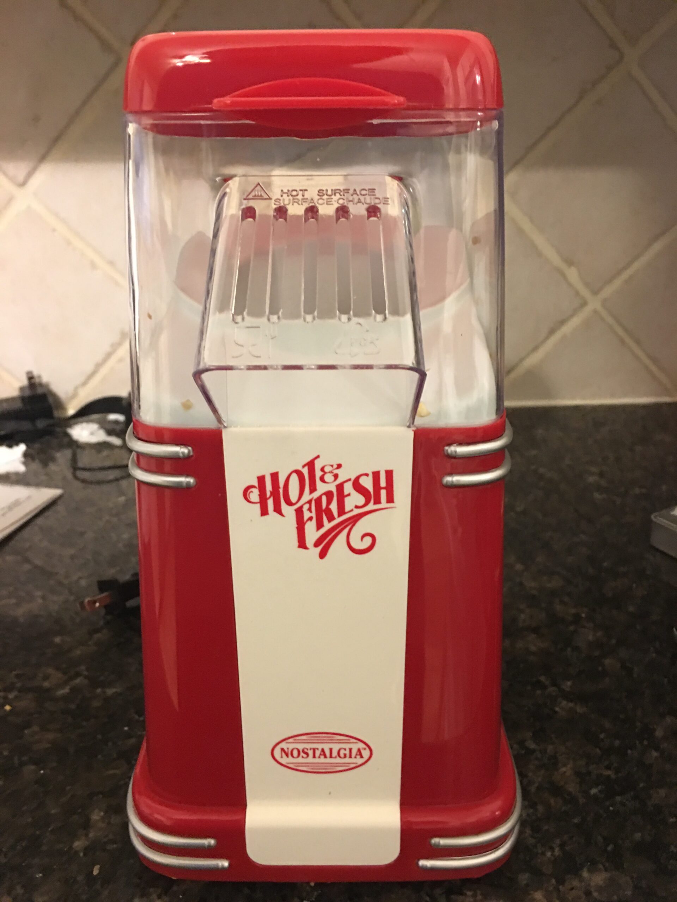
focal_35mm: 29
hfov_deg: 48.2
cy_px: 451
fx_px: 756
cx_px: 338
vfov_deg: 61.7
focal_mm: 4.15
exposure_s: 1/4
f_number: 2.2
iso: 64
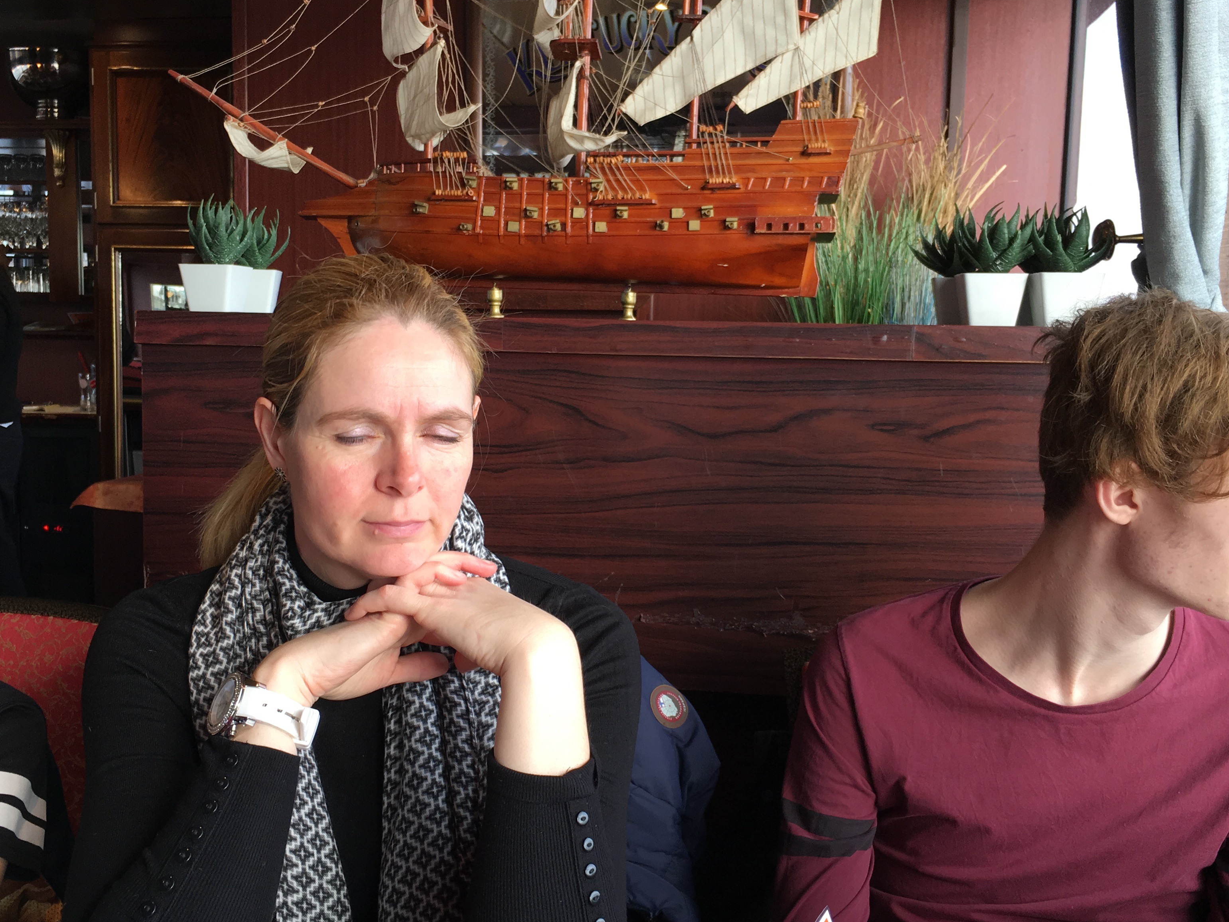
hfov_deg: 48.9
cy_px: 493
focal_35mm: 38
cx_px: 549
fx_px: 1349
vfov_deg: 37.7
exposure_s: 1/50
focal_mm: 4.15
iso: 32
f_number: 2.2
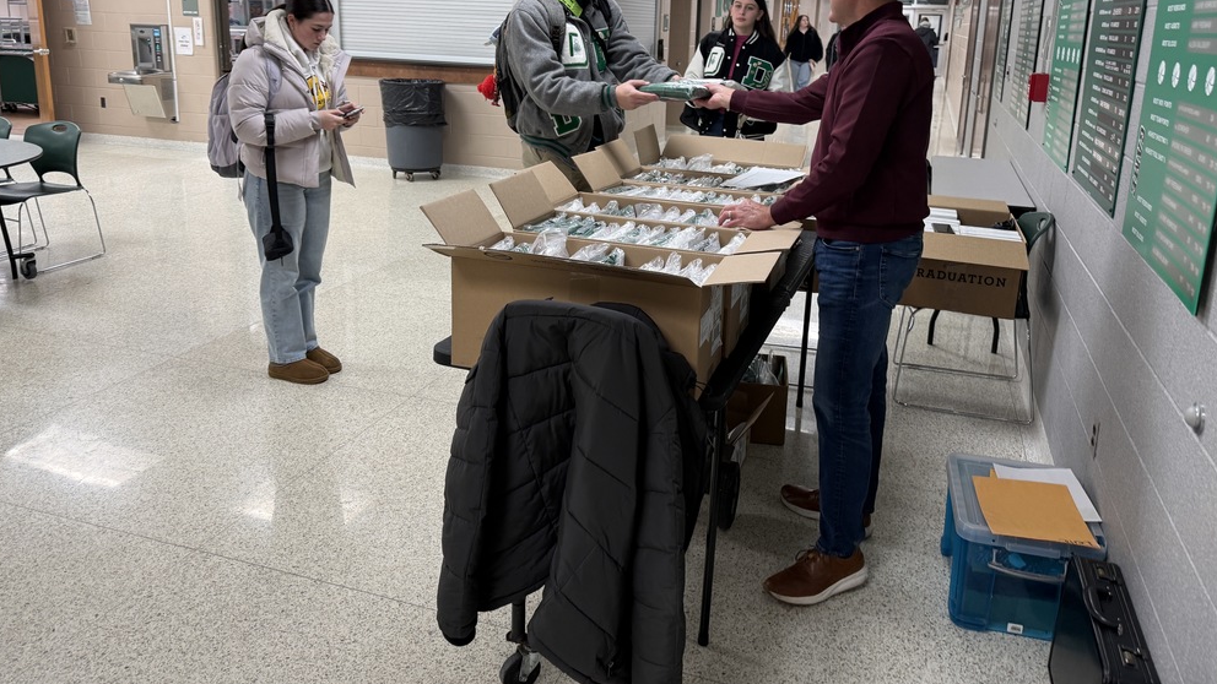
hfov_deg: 69.9
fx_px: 871
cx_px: 622
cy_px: 232
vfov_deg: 42.4
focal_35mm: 27
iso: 125
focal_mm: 6.76
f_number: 1.78
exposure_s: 1/60
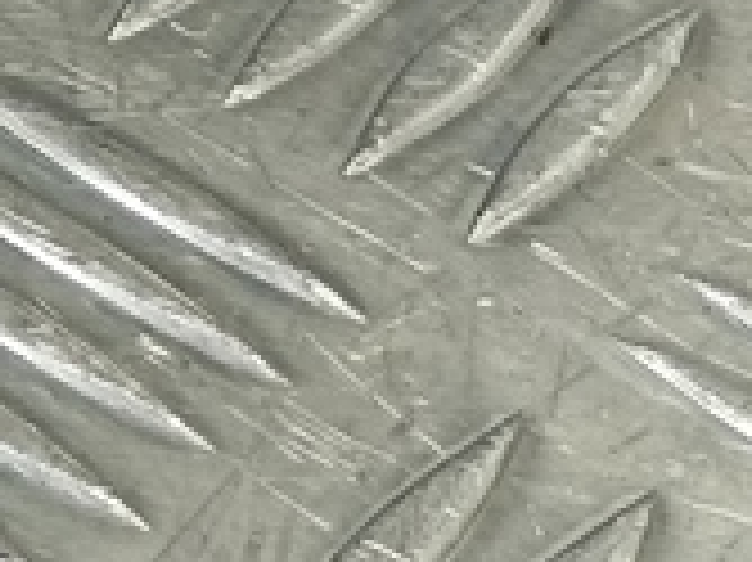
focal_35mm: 141
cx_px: -1369
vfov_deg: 9.8
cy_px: -571
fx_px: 3061
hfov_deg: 10.6
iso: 110
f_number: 1.6
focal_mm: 4.11
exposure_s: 1/50
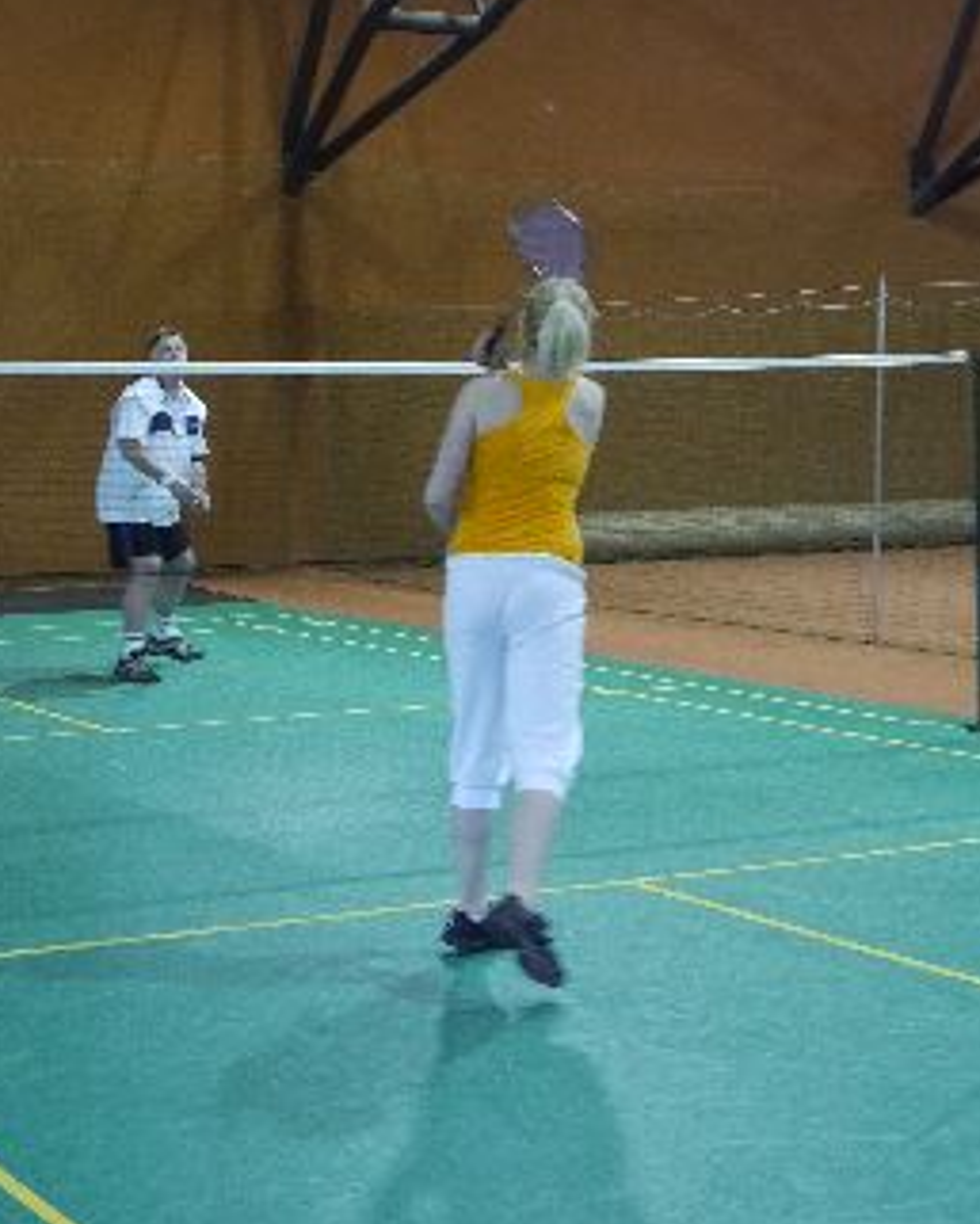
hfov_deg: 21.0
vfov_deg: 25.9
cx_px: 465
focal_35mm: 73
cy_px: 427
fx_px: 2645
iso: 1600
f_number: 4.2
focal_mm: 20
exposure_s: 1/60
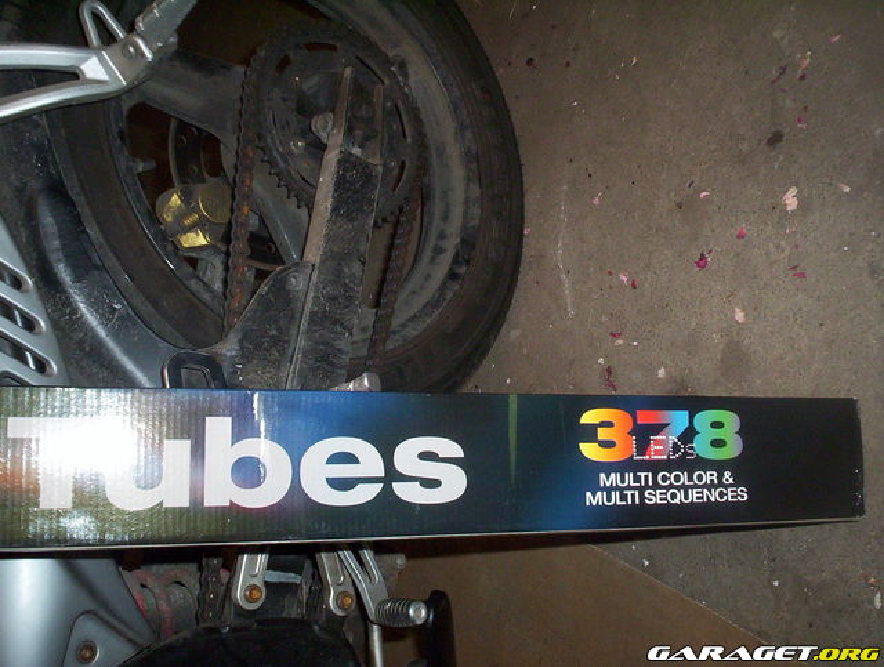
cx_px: 442
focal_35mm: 38
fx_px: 973
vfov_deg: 37.9
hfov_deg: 48.9
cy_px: 334
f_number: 4.5
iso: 140
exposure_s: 1/60
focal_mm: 4.99
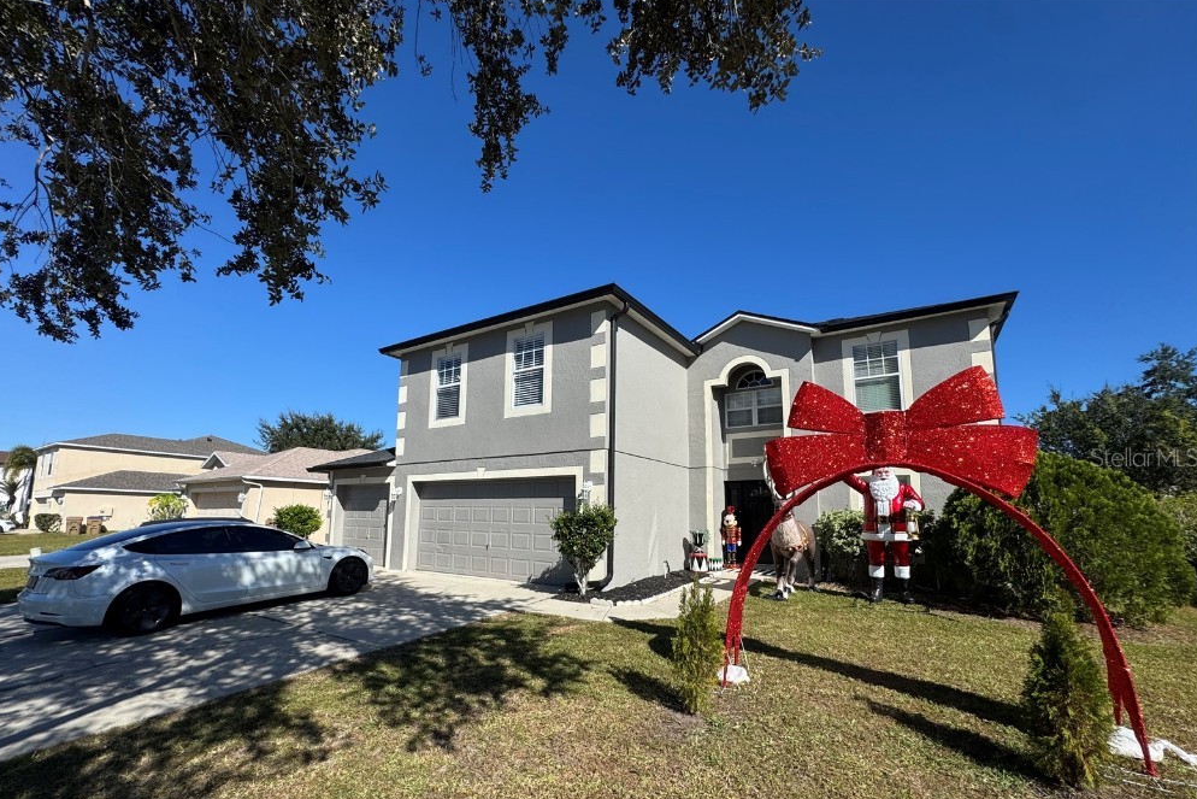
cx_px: 588
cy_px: 457
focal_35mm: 15
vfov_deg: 76.9
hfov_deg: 100.4
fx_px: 499
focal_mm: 2.22
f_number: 2.2
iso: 50
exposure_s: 1/2273
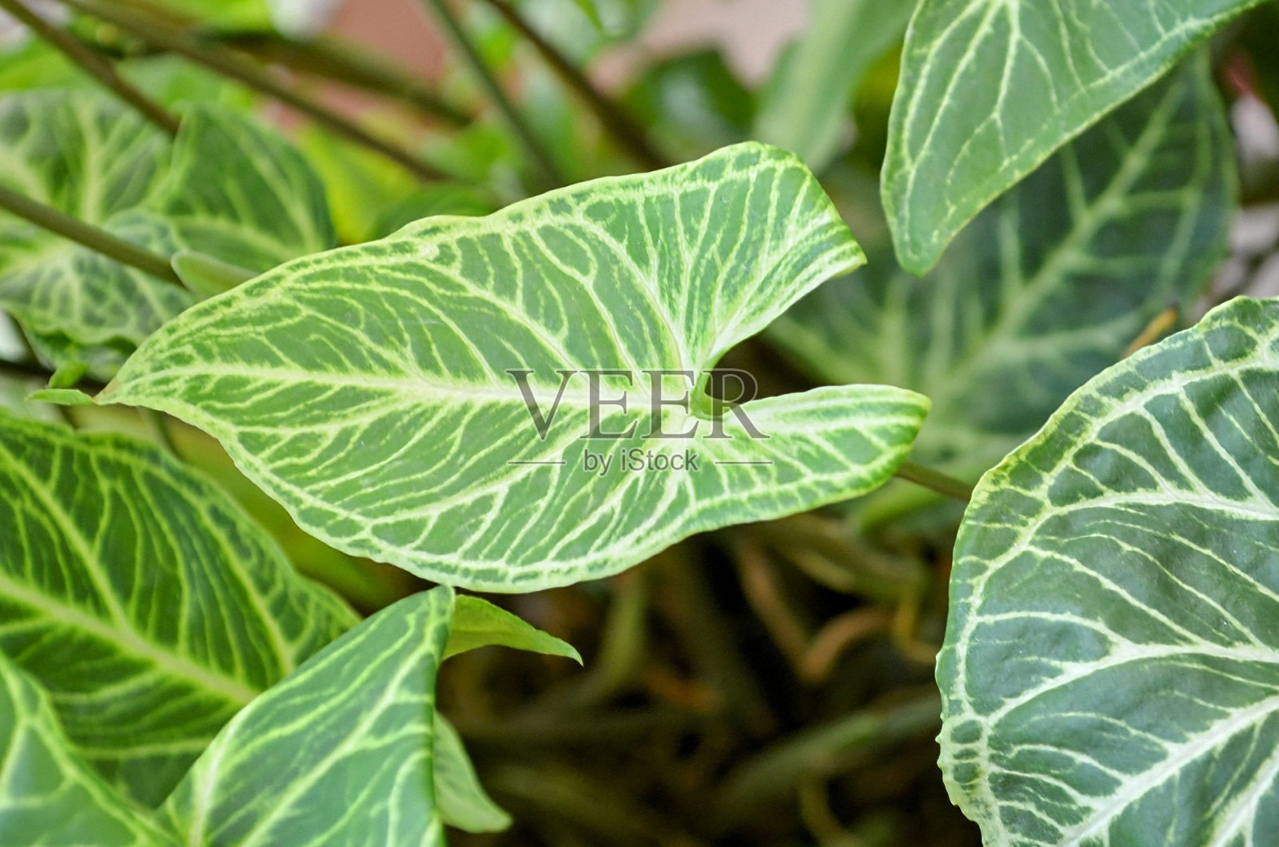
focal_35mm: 82
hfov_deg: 24.7
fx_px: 2925
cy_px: 424
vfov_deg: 16.5
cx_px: 640
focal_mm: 55
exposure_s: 1/60
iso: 400
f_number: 7.1
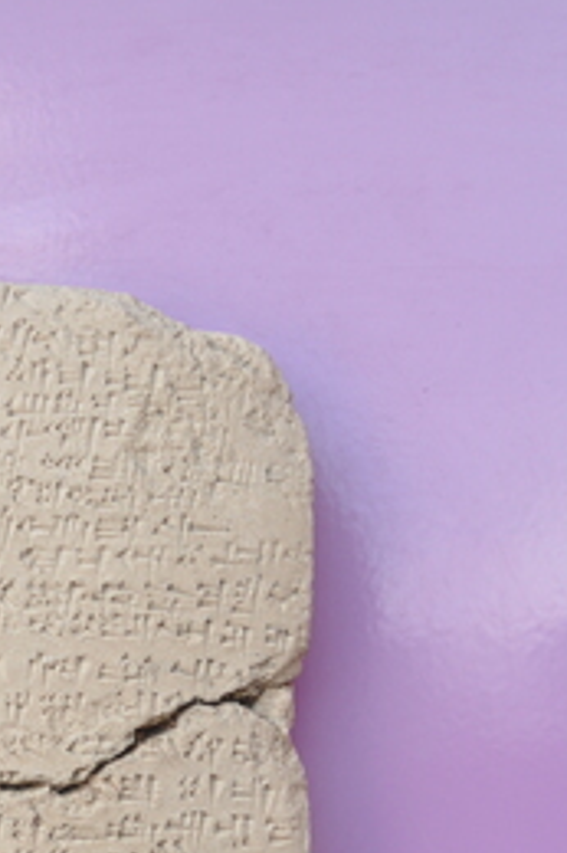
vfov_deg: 13.9
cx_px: -15
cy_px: 902
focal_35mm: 145
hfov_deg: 9.4
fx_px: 3430
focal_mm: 38
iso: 200
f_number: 6.3
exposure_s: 1/160
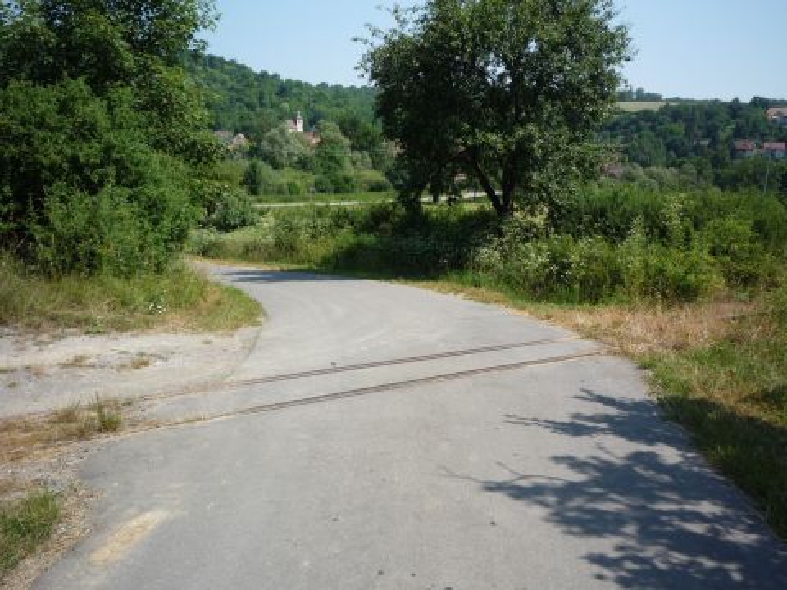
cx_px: 394
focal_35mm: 32
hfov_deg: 56.8
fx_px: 728
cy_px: 295
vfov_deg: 44.2
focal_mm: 5.2
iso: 100
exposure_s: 1/400
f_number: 4.5
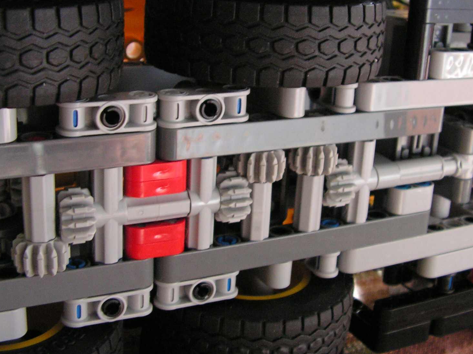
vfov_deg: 27.5
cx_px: 274
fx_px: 724
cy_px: 161
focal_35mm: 53
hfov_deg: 36.1
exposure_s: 1/20
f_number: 3.2
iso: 200
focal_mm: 6.4
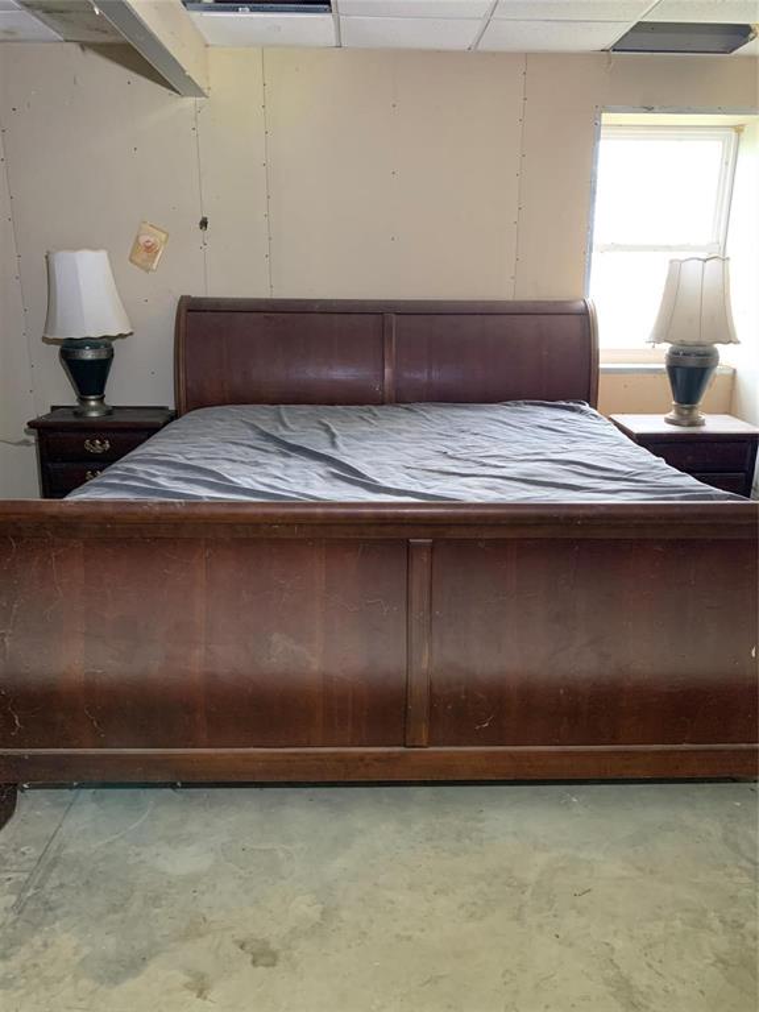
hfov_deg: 53.1
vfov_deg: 67.3
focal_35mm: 26
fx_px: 760
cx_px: 380
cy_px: 506
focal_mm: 4.25
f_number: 1.8
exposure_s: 1/60
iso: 320
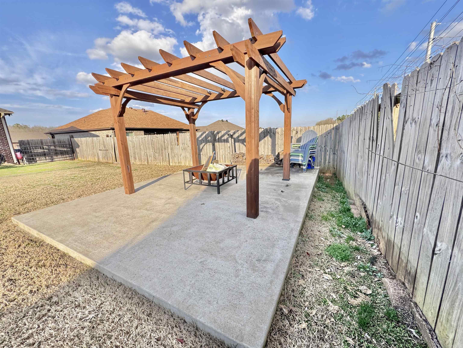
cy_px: 174
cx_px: 232
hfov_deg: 102.1
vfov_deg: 85.7
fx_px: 187
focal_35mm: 14
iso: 40
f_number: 2.2
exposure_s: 1/343
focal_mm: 2.22
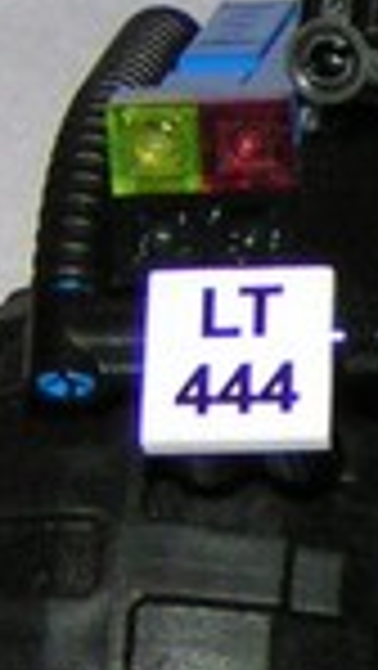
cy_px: 301
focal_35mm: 178
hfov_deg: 6.5
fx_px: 3166
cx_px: 882
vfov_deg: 12.1
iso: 200
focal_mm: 5.8
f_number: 2.8
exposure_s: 1/40
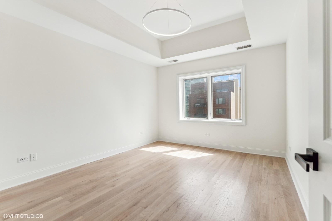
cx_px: 166
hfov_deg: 96.7
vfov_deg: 73.7
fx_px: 148
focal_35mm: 16
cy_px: 110
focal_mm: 16
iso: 320
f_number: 8
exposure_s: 1/200
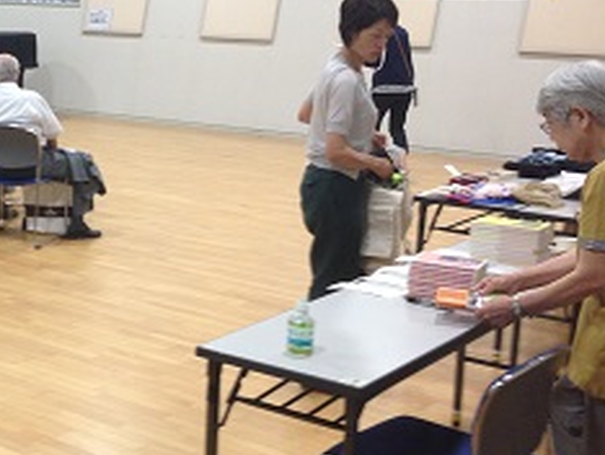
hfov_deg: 26.6
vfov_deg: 21.3
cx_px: 3
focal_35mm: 69
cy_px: 204
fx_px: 1207
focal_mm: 4.12
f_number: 2.4
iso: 80
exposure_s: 1/20
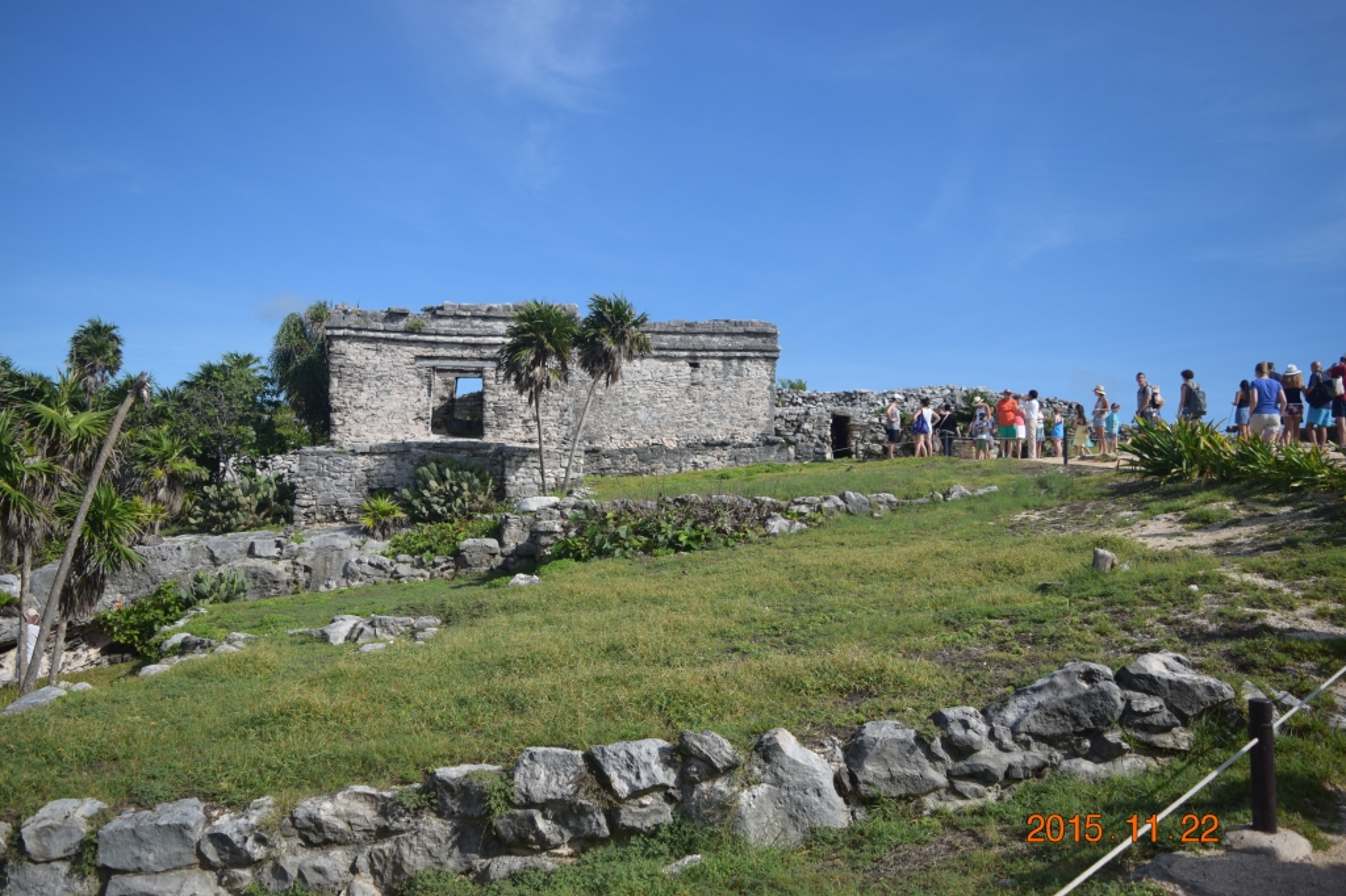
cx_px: 673
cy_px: 448
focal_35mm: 30
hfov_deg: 61.9
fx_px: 1121
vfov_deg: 43.6
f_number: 3.8
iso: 200
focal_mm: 20
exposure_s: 1/2500
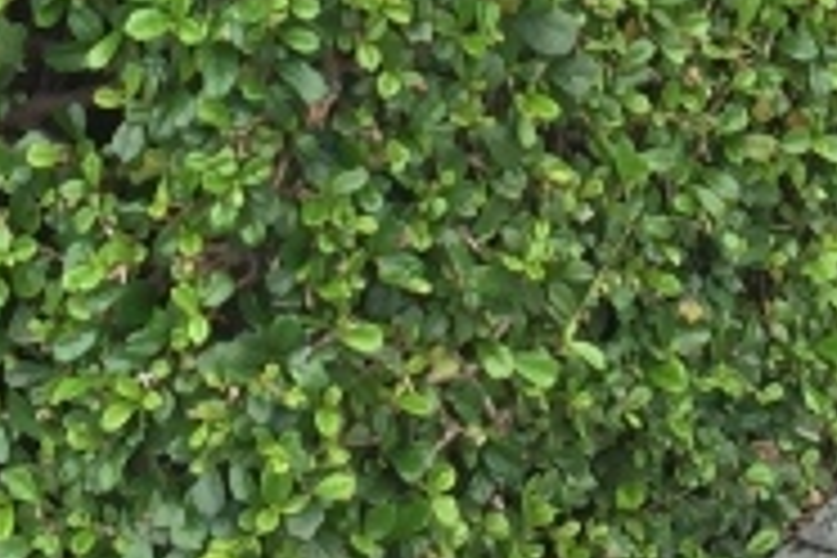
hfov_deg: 12.3
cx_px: 724
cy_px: -495
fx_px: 3859
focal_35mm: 166
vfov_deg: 8.0
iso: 32
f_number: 2.2
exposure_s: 1/286
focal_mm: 4.15
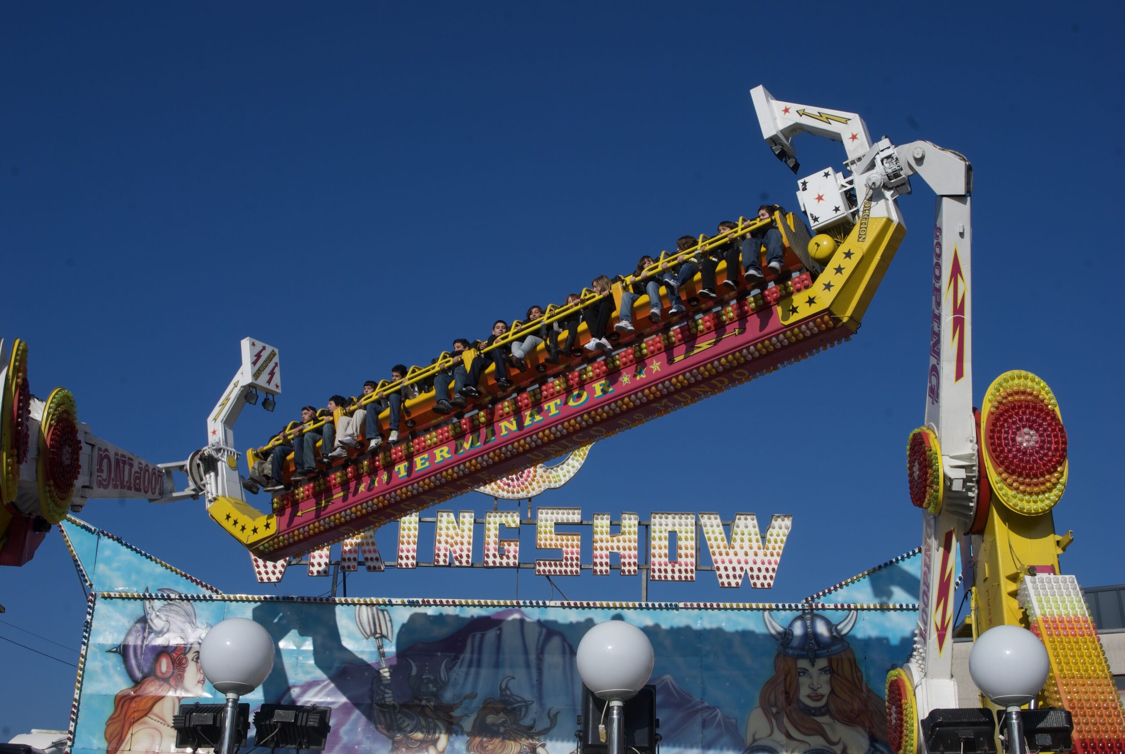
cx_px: 562
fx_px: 1361
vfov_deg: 30.9
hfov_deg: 44.9
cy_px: 377
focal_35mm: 44
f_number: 13
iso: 100
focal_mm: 29
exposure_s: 1/160
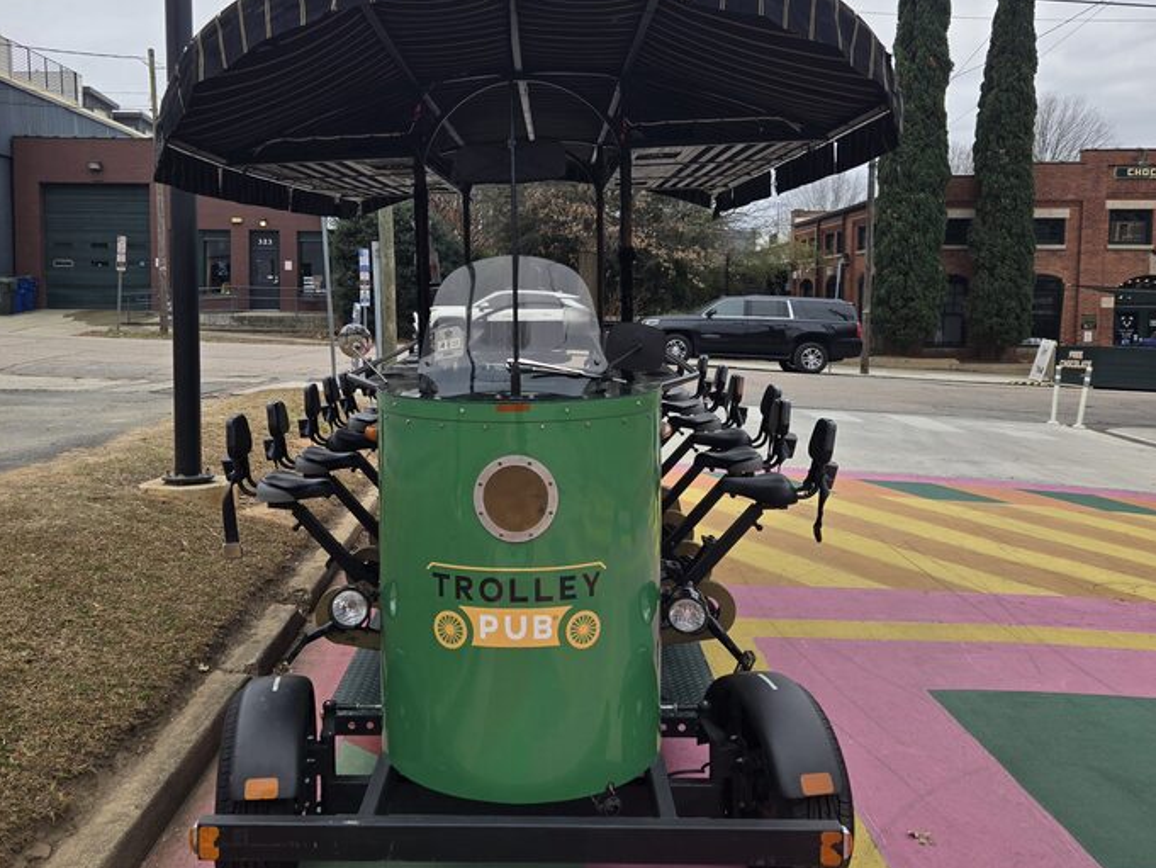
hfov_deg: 65.1
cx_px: 511
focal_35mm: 27
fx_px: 902
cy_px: 413
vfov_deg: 51.3
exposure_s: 1/526
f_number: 1.8
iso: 25
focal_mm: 5.4
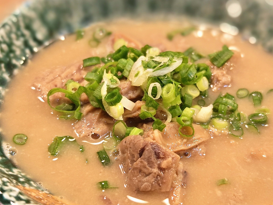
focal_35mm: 64
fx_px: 505
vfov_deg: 22.9
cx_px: 139
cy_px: 110
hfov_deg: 30.3
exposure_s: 1/60
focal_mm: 8.67
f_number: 2.8
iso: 549
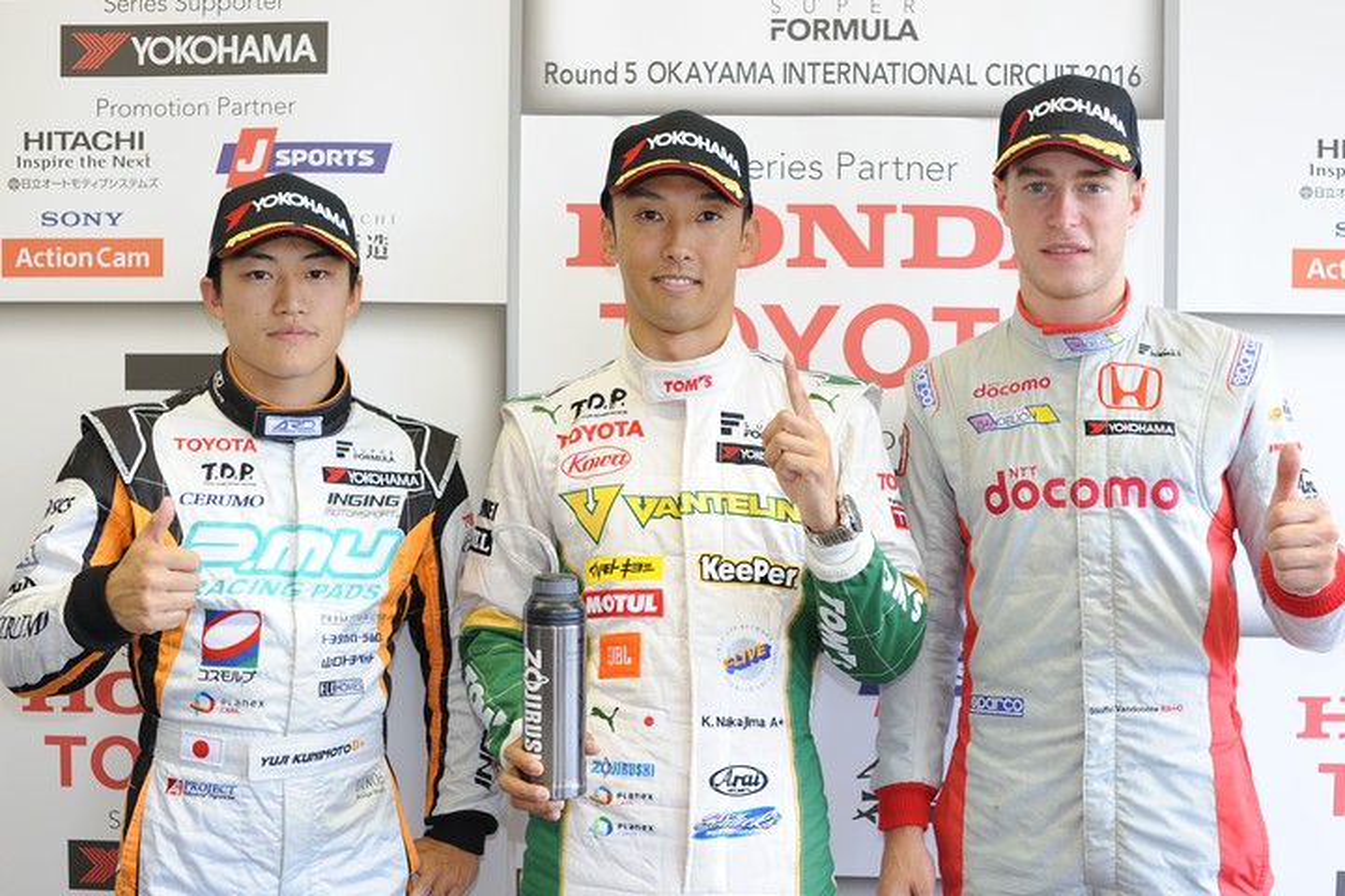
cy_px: 448
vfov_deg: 37.9
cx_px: 672
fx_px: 1308
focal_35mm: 35
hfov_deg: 54.4
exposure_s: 1/60
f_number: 4
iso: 800
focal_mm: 35
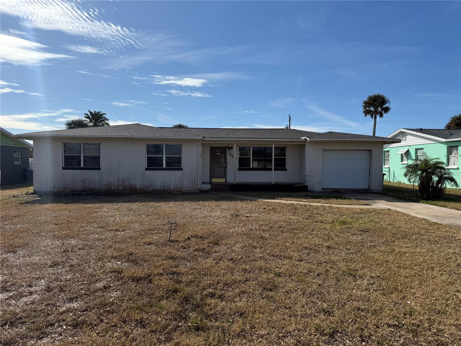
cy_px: 173
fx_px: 320
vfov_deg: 56.8
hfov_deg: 71.6
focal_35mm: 24
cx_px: 230
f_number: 1.78
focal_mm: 6.76
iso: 80
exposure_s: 1/7353
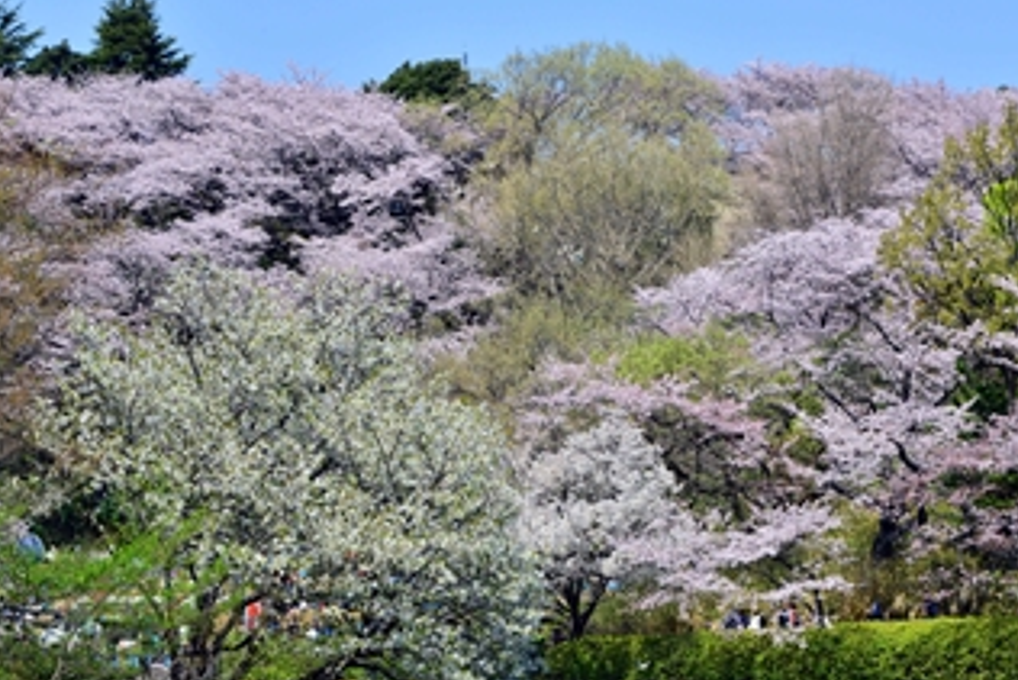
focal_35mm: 147
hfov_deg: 14.0
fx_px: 4159
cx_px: 577
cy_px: 356
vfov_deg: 9.3
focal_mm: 116
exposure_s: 1/640
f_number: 13
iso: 400
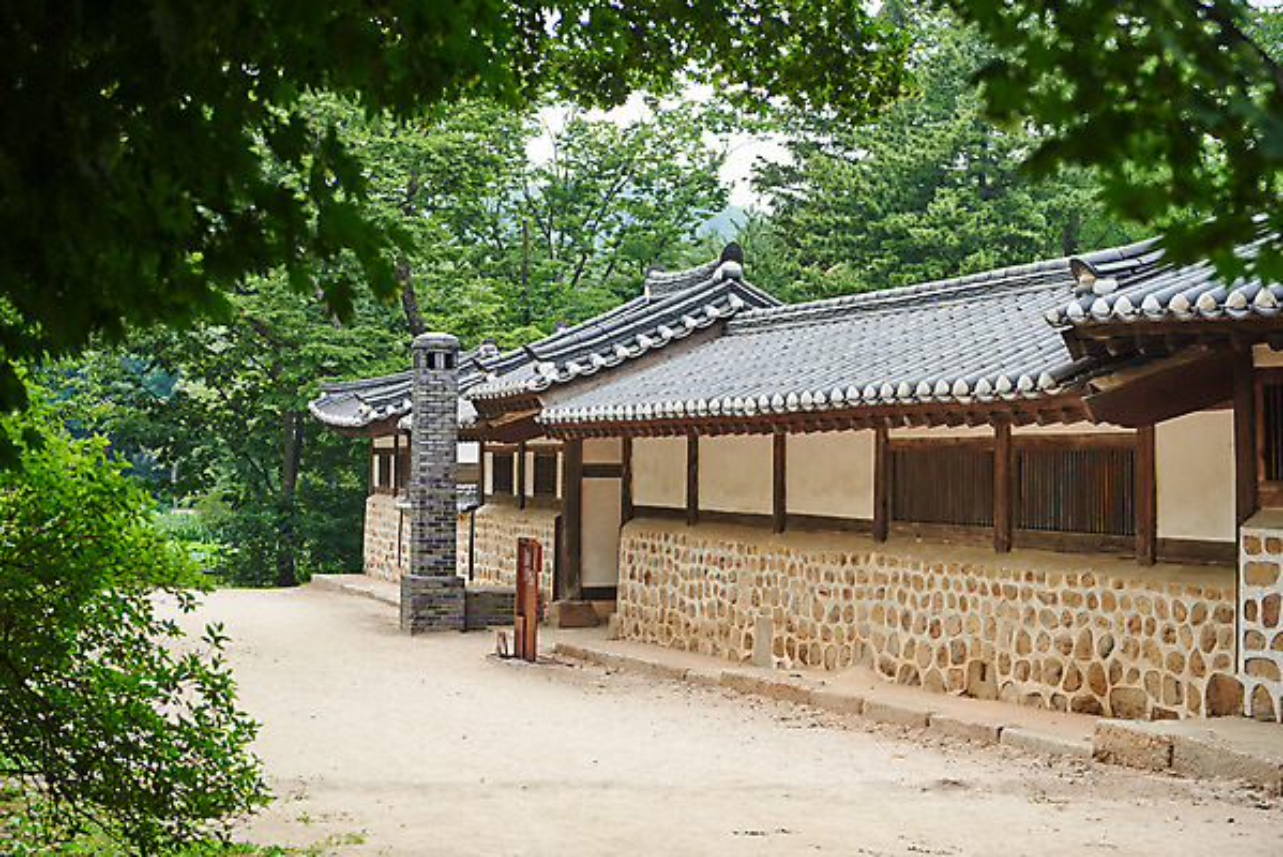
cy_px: 428
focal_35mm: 60
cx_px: 642
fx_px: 2139
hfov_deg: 33.4
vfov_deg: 22.6
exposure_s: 1/1600
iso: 640
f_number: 4.5
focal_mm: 60
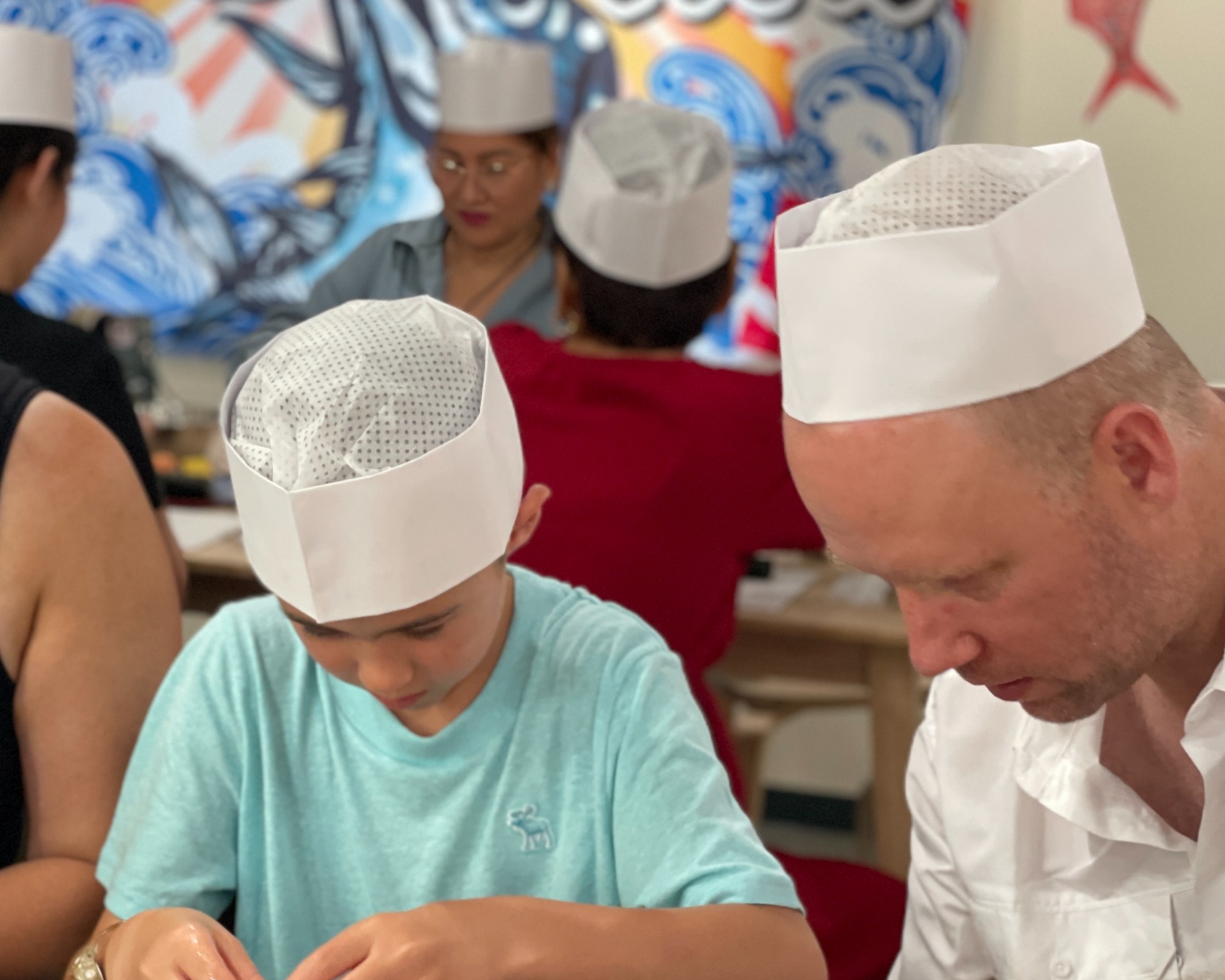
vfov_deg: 18.7
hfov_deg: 23.2
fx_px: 2973
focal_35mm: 82
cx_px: 402
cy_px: 558
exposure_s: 1/33
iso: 200
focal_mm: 6
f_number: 2
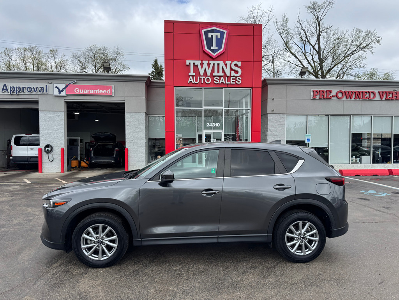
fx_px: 277
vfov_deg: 56.8
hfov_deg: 71.6
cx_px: 200
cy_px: 150
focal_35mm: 24
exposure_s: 1/2415
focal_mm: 6.76
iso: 80
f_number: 1.78
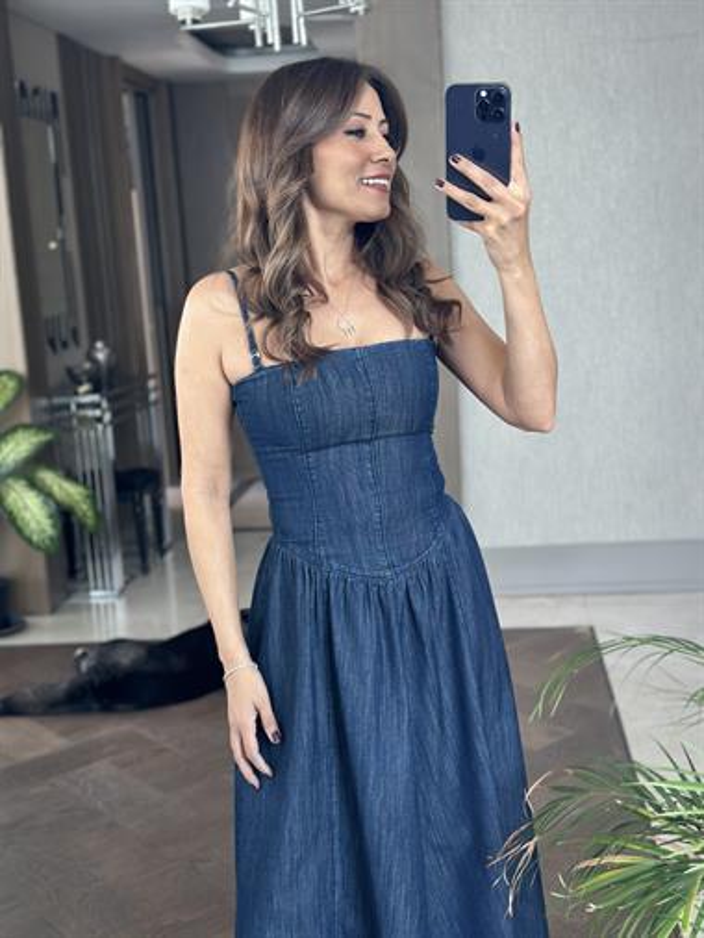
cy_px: 469
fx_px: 1300
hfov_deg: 30.3
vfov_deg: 39.6
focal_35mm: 48
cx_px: 352
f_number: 1.78
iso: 125
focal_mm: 6.86
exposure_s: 1/121
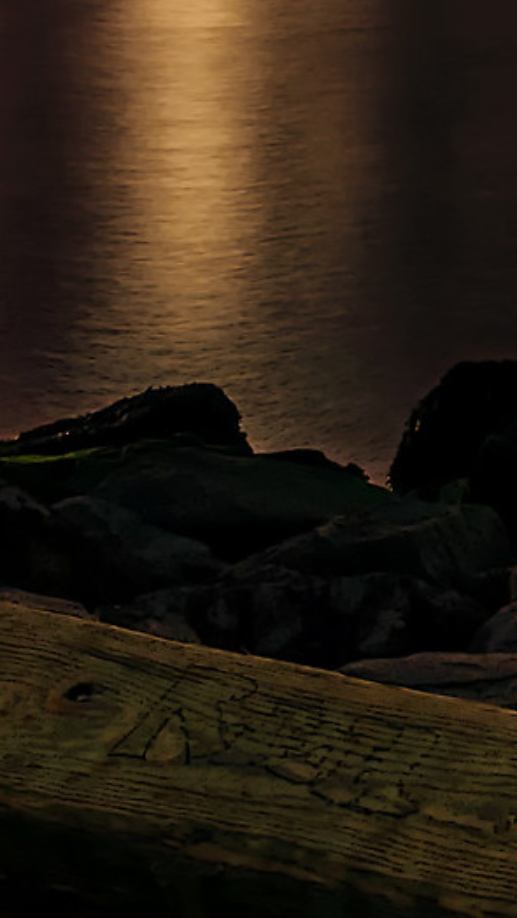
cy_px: -413
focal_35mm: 122
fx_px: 2981
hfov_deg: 9.2
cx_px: 1074
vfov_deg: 16.2
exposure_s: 25
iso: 100
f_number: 16
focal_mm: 17
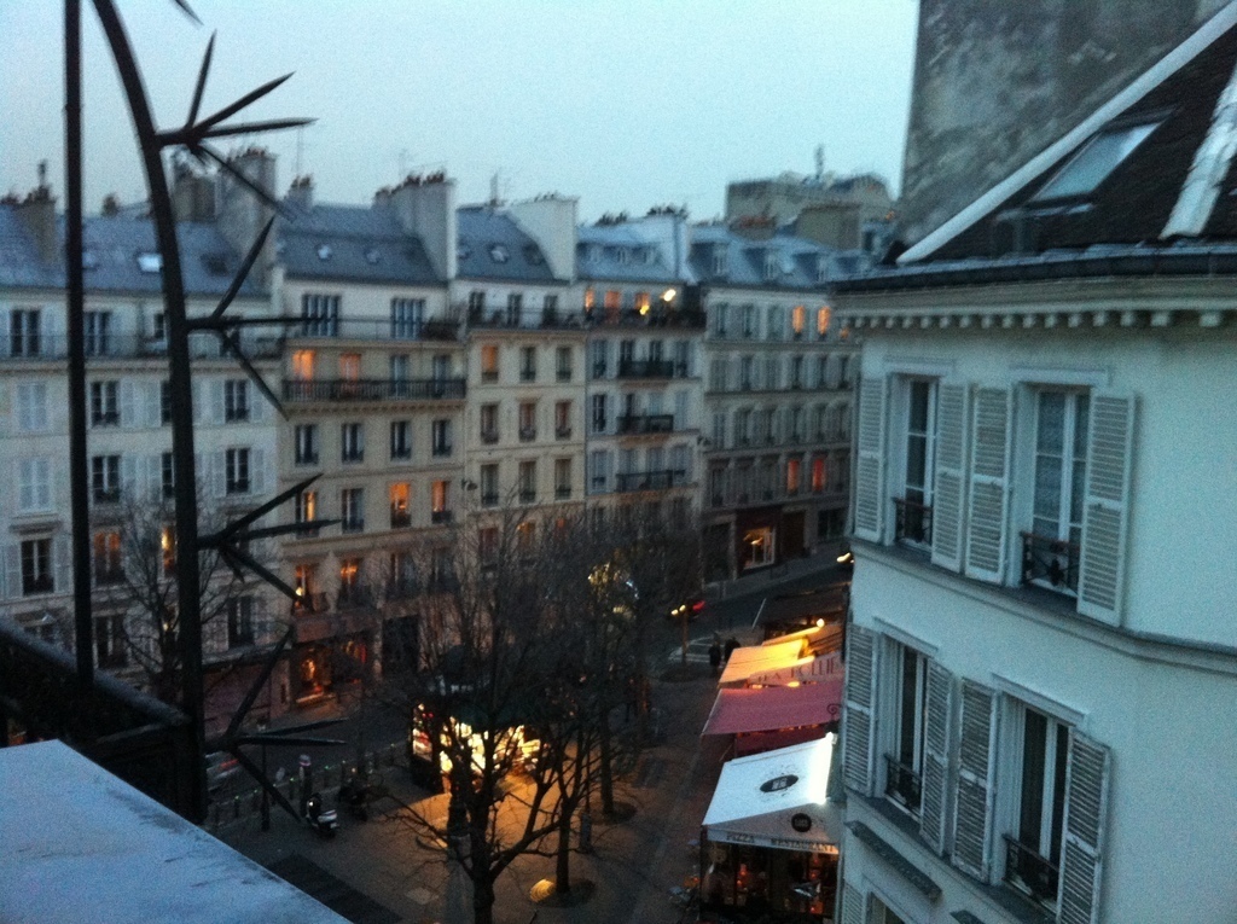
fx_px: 1249
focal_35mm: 35
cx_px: 618
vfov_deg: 40.6
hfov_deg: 52.7
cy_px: 462
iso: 400
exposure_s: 1/15
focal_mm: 3.85
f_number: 2.8
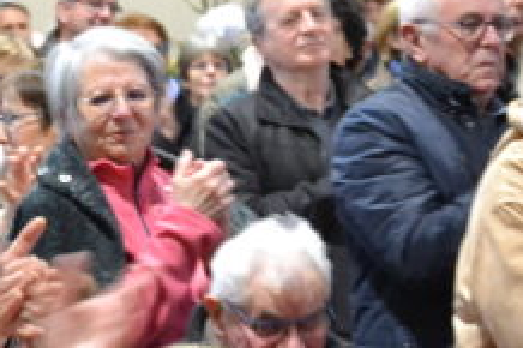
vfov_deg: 4.1
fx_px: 4892
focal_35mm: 337
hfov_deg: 6.1
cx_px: 187
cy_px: 235
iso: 3200
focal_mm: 70
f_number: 5.3
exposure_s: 1/30
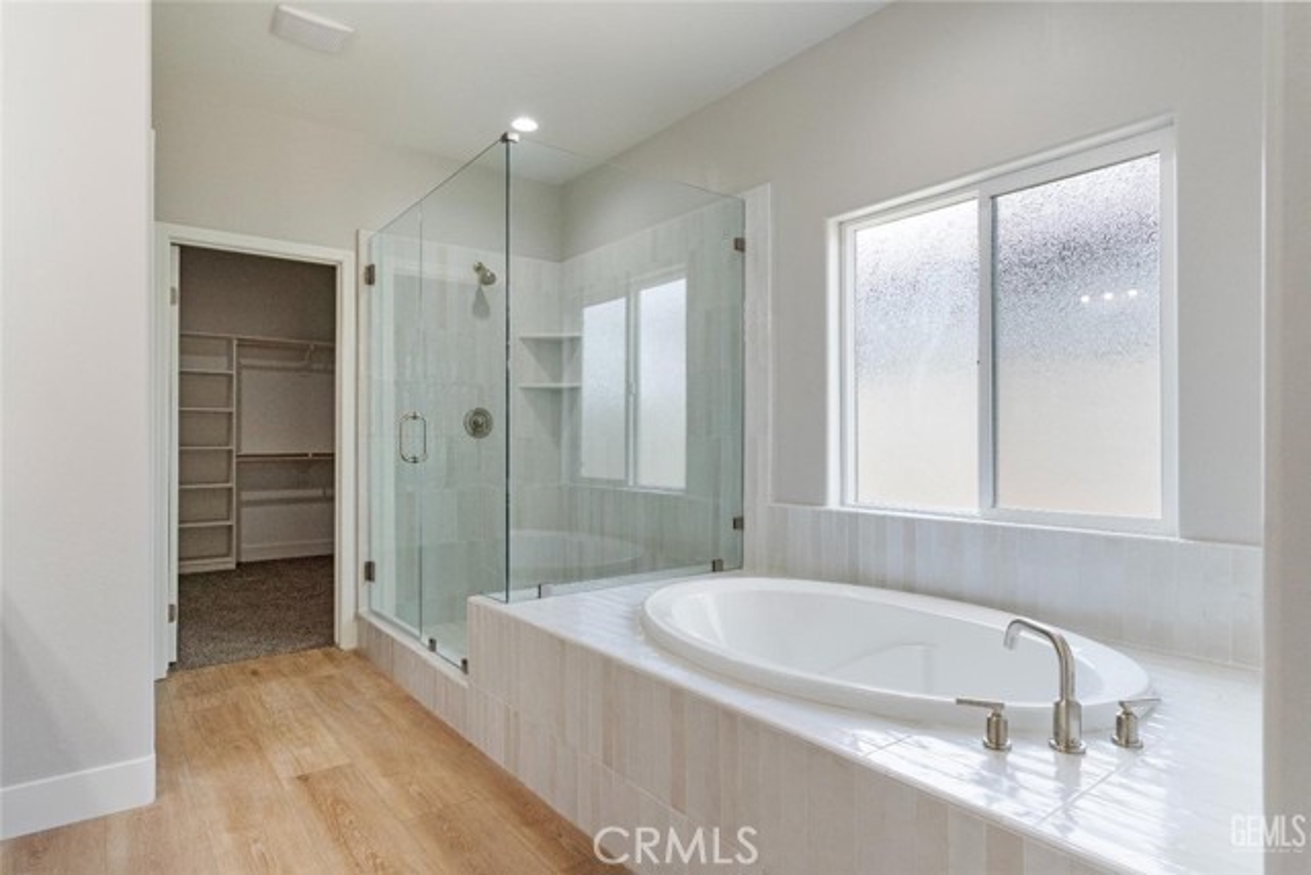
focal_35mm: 20
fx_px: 728
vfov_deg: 62.0
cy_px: 438
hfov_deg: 84.0
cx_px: 656
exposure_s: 1/80
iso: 400
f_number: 5.6
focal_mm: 20
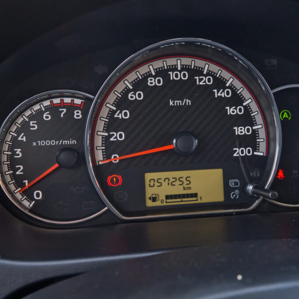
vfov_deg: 35.4
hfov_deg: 35.2
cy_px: 149
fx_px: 469
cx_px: 184
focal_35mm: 48
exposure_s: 1/160
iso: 2000
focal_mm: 24.9
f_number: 9
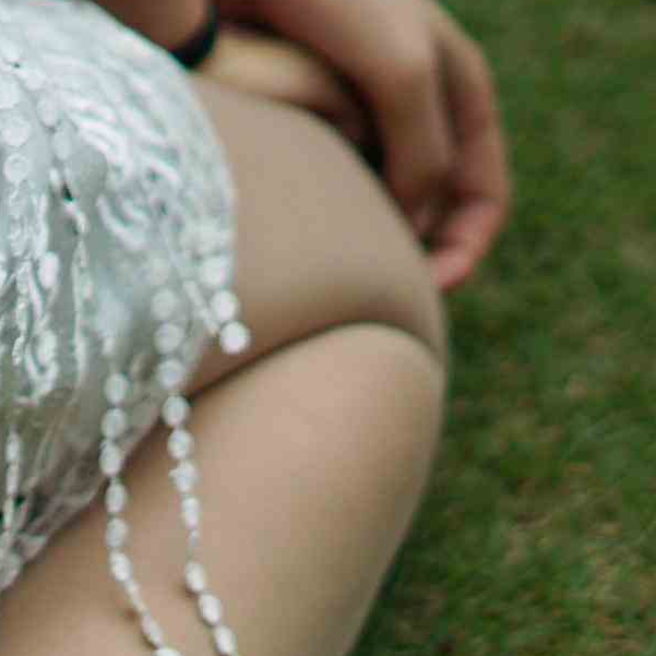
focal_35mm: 300
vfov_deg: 5.8
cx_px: -574
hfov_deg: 5.7
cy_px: 259
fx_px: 6432
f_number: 1.8
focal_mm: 50
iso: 250
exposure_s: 1/8000
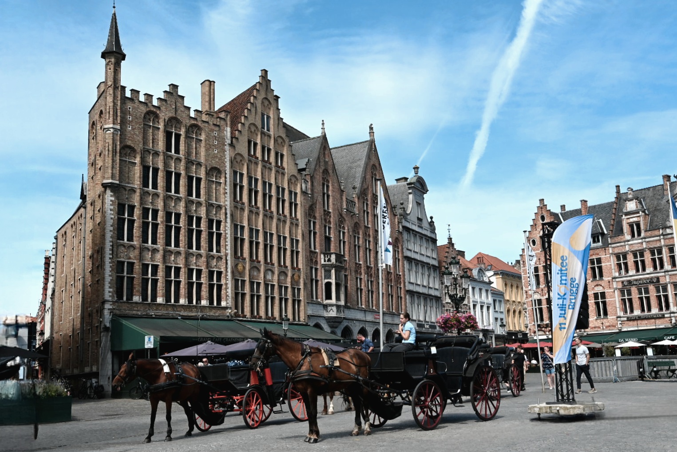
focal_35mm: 35
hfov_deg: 54.4
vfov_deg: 37.9
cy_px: 226
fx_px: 658
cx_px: 338
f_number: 16
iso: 1600
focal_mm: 35
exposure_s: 1/1000
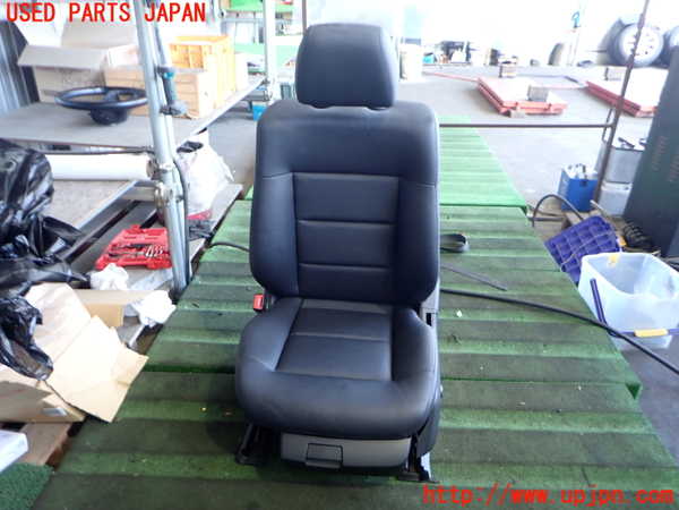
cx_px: 340
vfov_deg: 54.9
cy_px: 255
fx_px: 490
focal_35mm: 25
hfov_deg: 69.4
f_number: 2
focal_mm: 4.5
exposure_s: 1/40
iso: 200
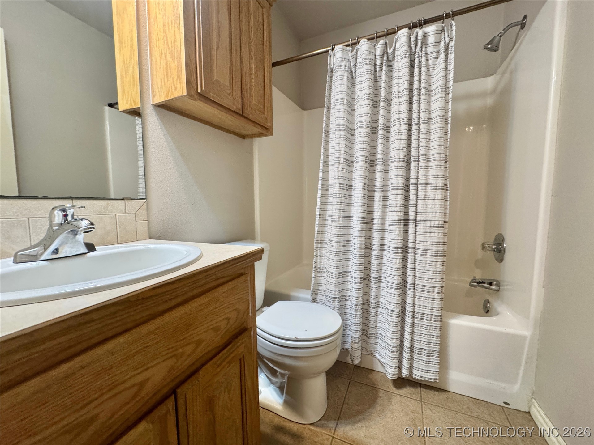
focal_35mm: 14
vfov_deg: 85.7
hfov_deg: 102.1
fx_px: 240
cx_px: 297
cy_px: 222
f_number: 2.2
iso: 250
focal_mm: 2.22
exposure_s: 1/60
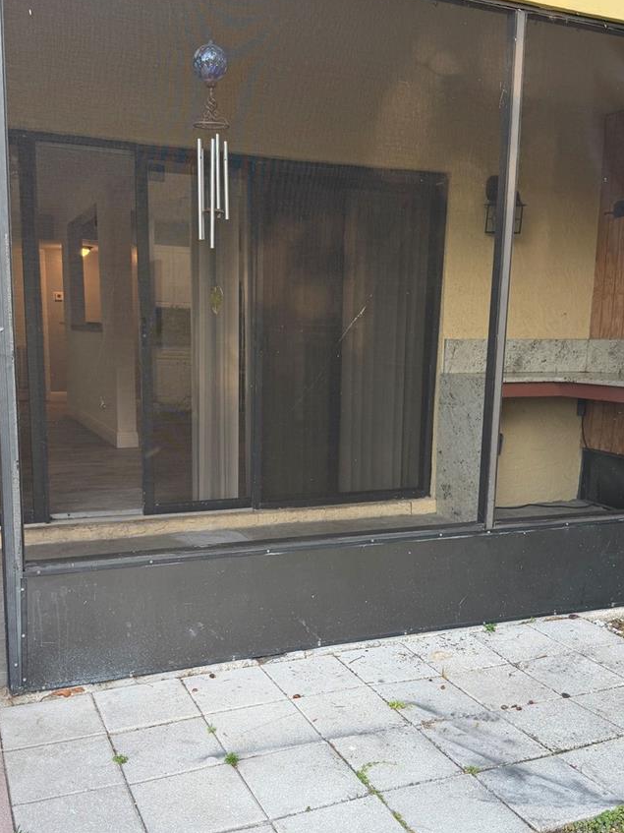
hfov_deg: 41.8
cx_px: 312
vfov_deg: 53.8
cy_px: 467
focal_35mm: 34
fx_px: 817
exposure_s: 1/121
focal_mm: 6.76
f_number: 1.78
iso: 64
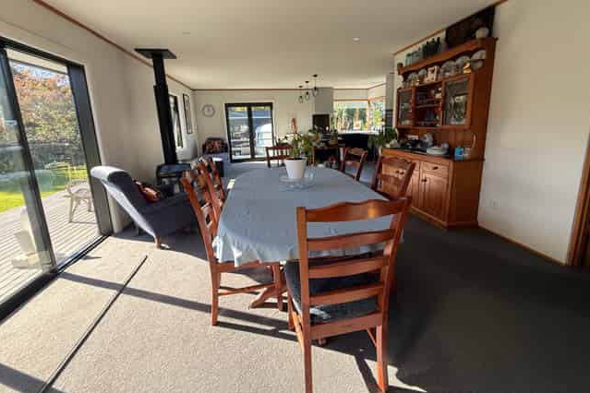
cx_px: 302
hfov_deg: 100.4
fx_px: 246
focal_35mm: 15
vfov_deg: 76.9
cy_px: 168
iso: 64
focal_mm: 2.22
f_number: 2.2
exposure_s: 1/120
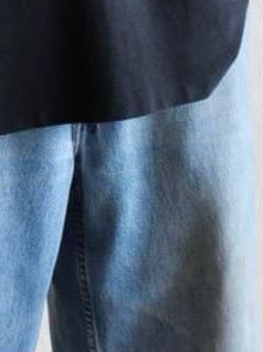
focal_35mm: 287
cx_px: 11
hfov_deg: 5.2
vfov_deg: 6.8
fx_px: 2912
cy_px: -225
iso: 2000
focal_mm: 42
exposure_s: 1/100
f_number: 3.9
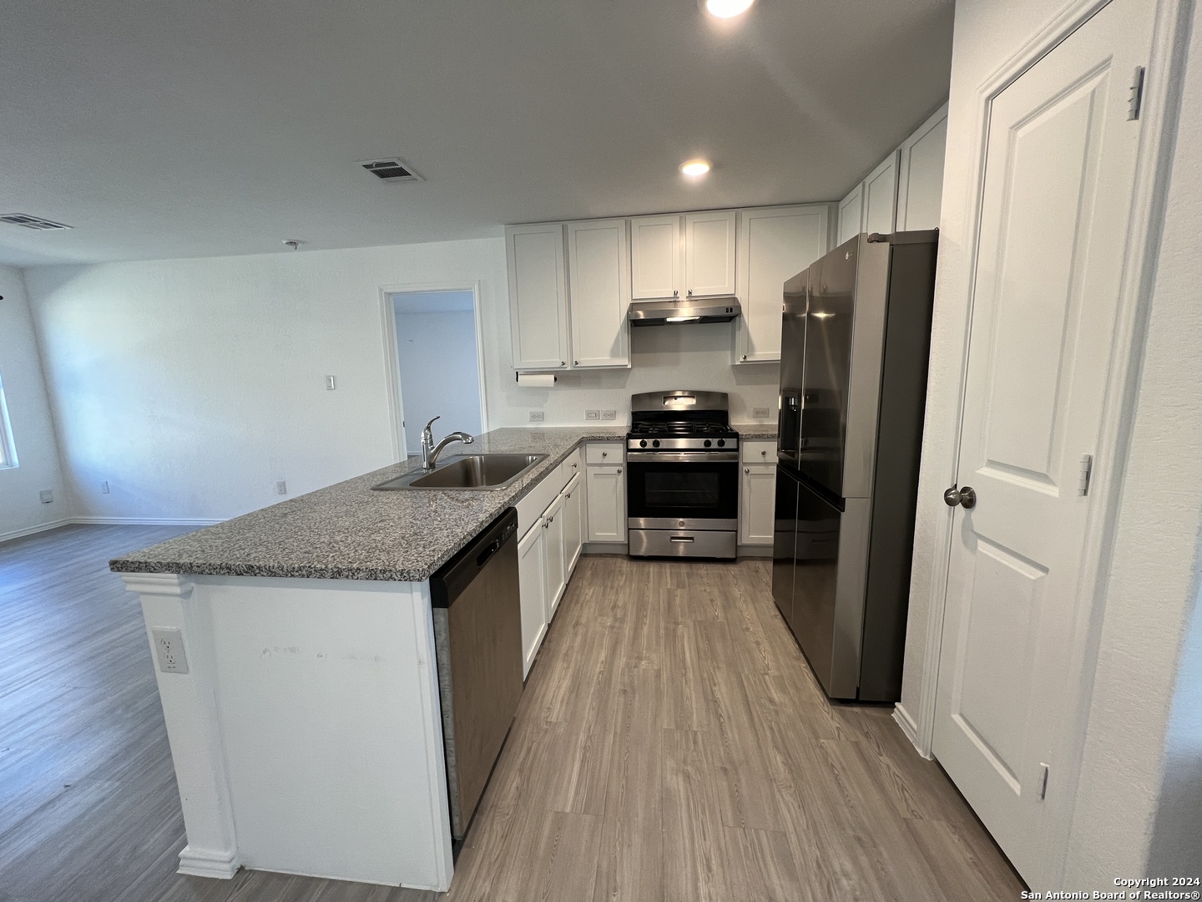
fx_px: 451
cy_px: 451
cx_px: 601
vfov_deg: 89.9
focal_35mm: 13
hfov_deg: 106.2
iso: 125
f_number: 1.8
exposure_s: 1/60
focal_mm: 1.57
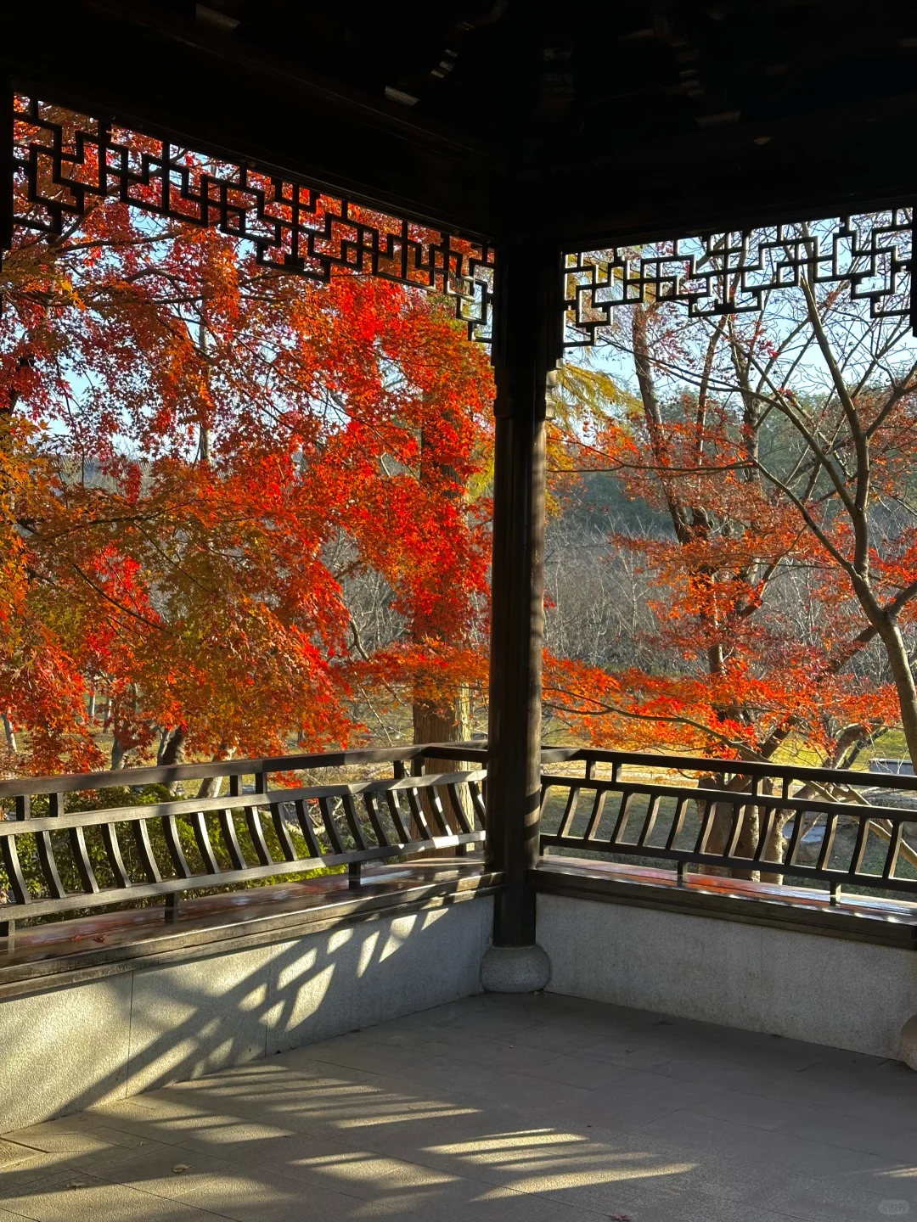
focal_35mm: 48
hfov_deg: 30.3
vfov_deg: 39.7
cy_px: 611
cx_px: 458
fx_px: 1695
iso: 64
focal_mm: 6.86
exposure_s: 1/511
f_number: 1.78
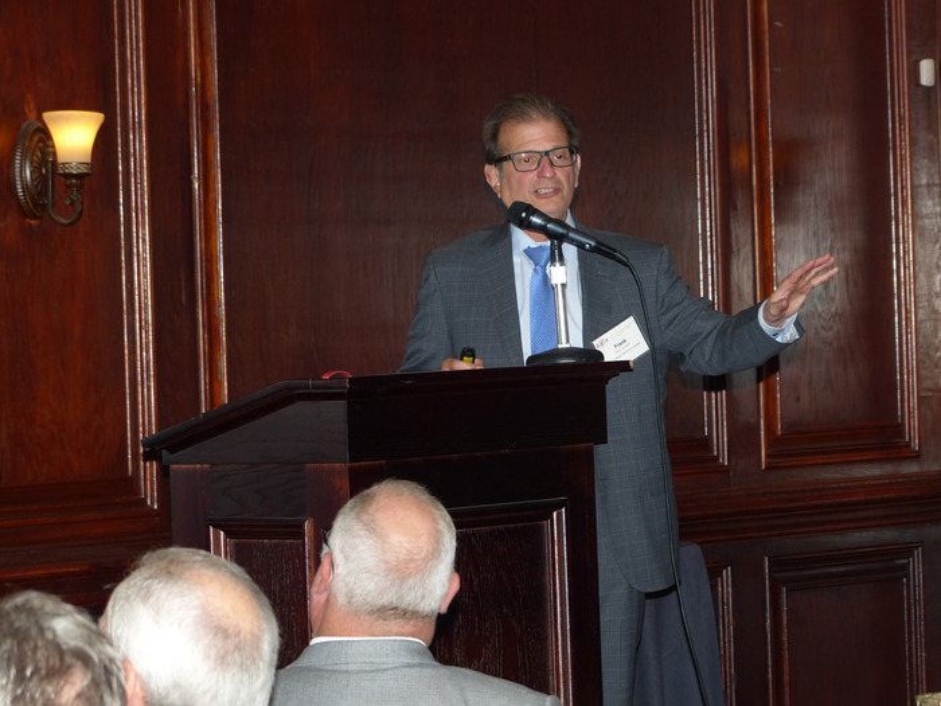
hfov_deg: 10.1
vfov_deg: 7.6
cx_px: 470
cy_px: 353
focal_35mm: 195
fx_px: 5301
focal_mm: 35.1
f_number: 2.8
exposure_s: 1/125
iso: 200
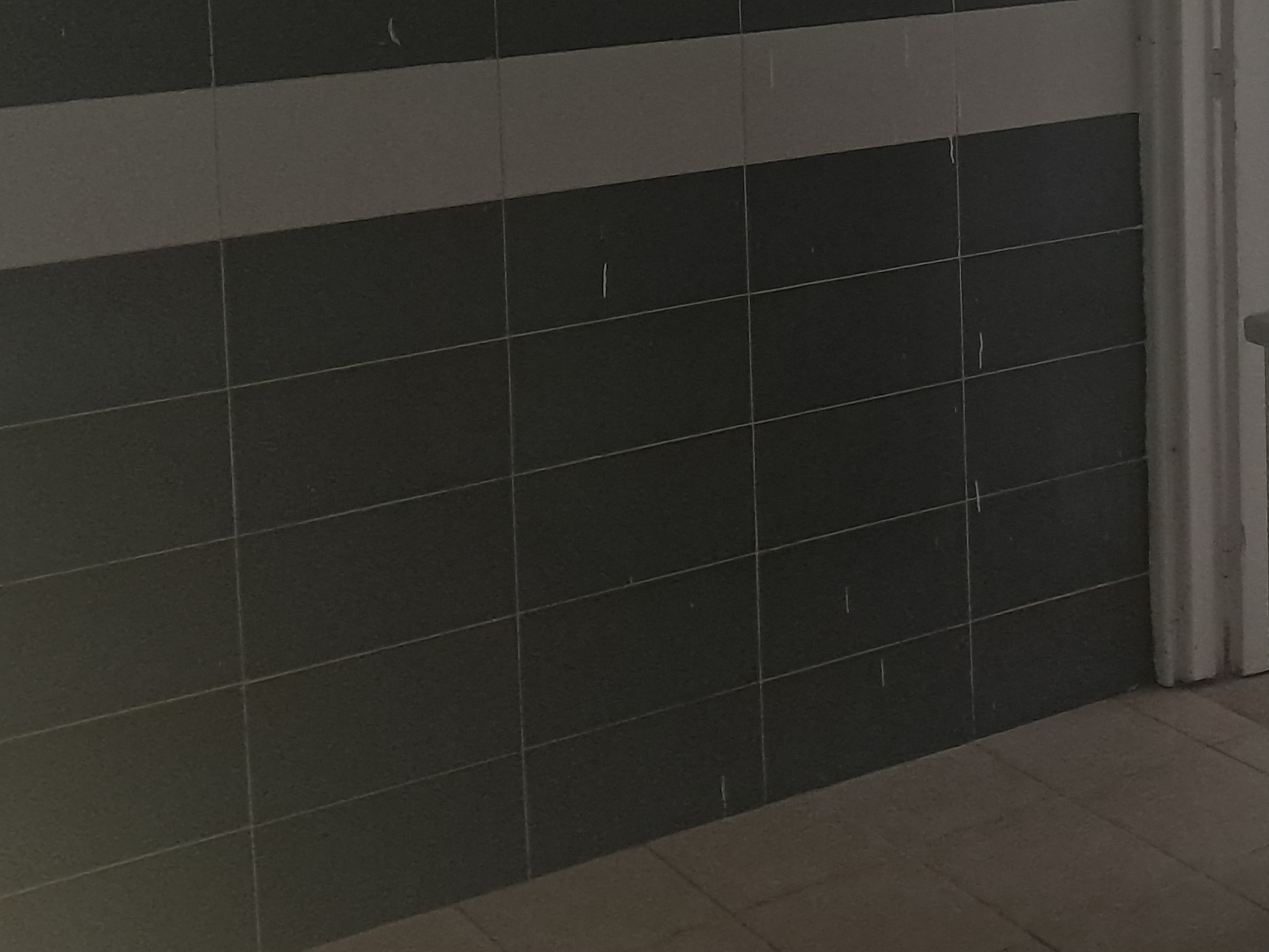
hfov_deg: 31.0
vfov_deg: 22.6
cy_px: -19
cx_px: 839
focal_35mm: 62
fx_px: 2273
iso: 250
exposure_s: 1/60
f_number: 1.8
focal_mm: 4
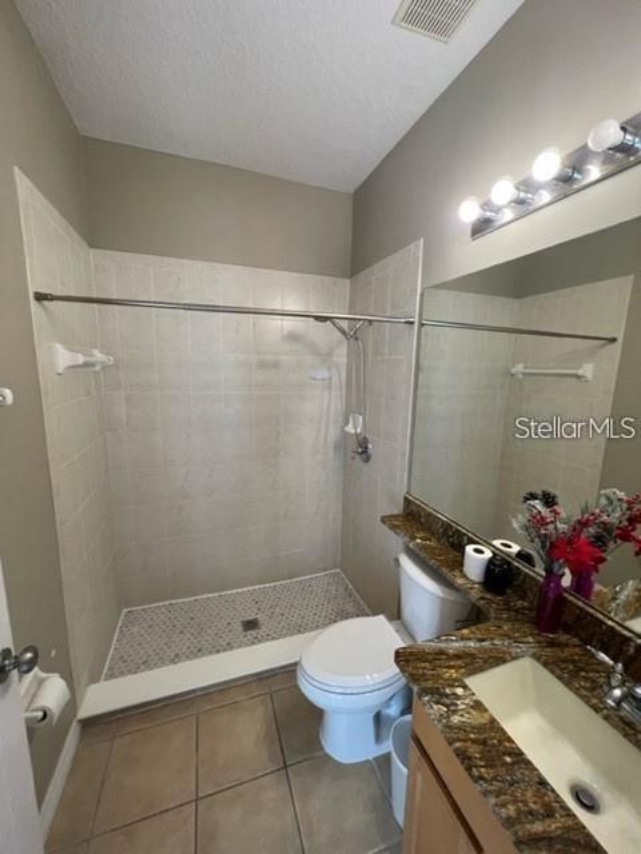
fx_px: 321
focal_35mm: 13
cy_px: 427
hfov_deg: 89.9
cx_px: 320
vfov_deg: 106.2
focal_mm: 1.57
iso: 250
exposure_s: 1/120
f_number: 1.8
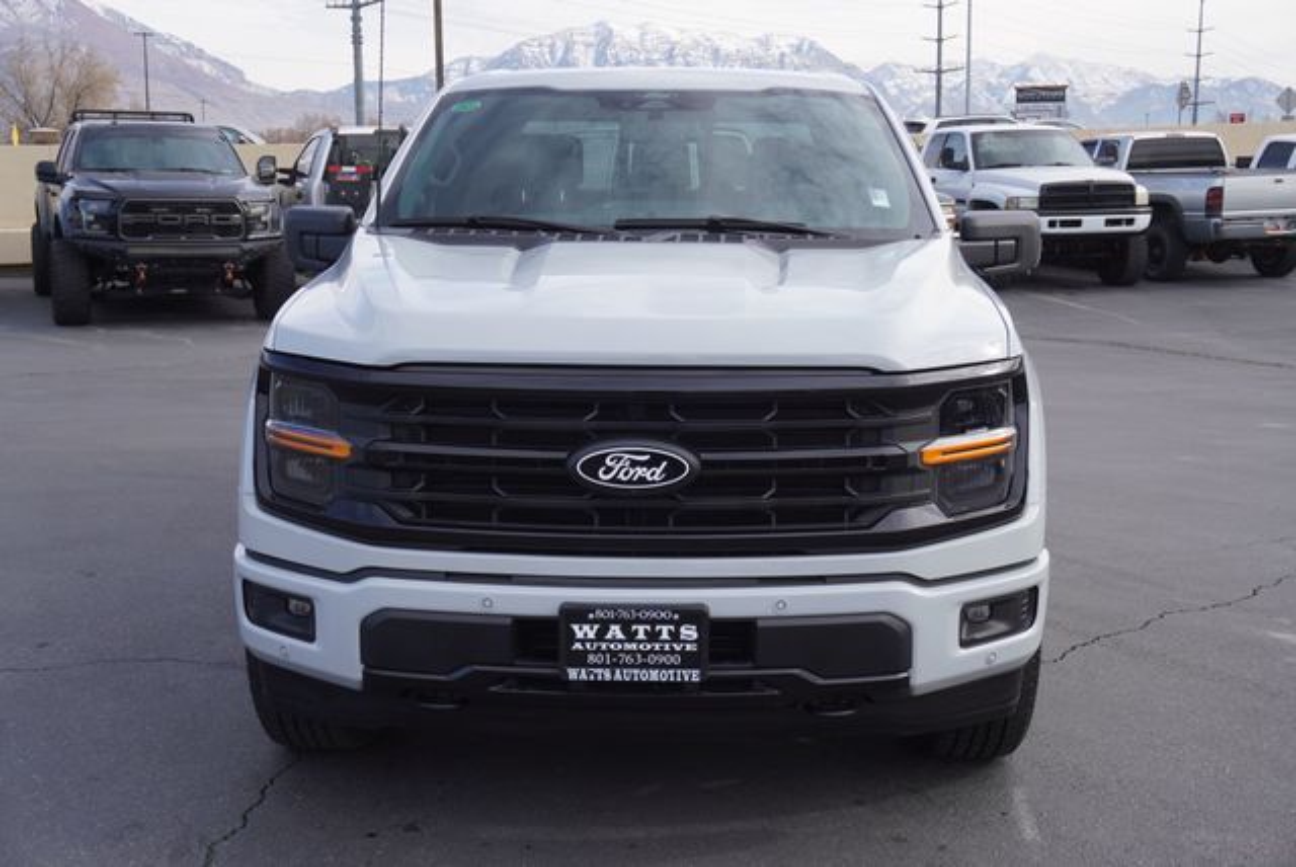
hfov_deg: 46.4
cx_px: 648
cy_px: 434
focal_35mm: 42
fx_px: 1513
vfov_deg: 32.0
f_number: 7.1
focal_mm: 28
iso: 100
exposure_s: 1/125
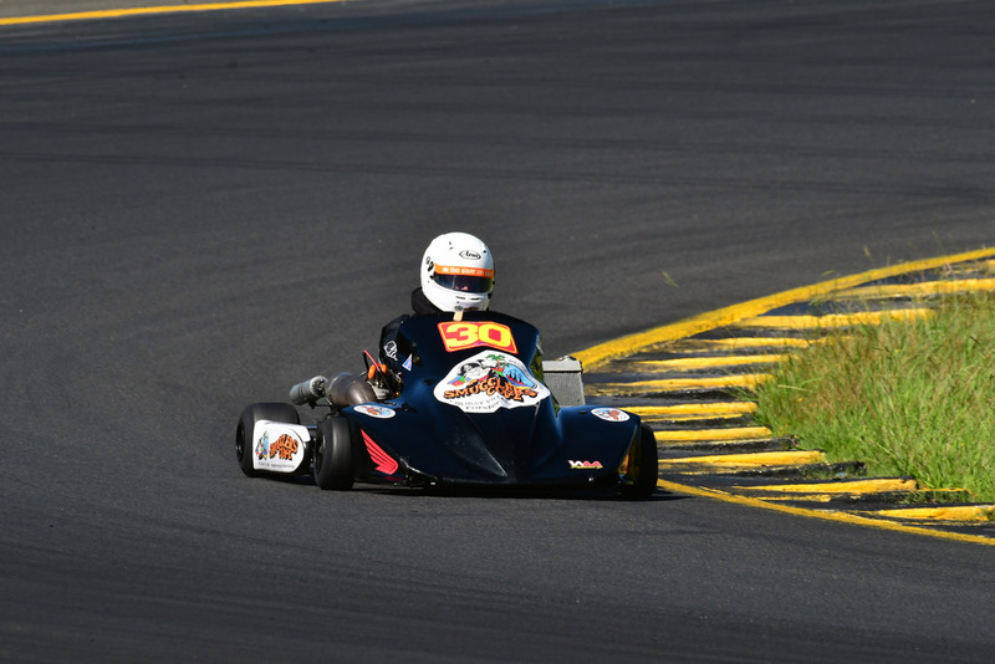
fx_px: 20736
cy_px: 332
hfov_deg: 2.7
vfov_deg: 1.8
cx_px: 498
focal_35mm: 750
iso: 400
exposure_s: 1/640
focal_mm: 500
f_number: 11
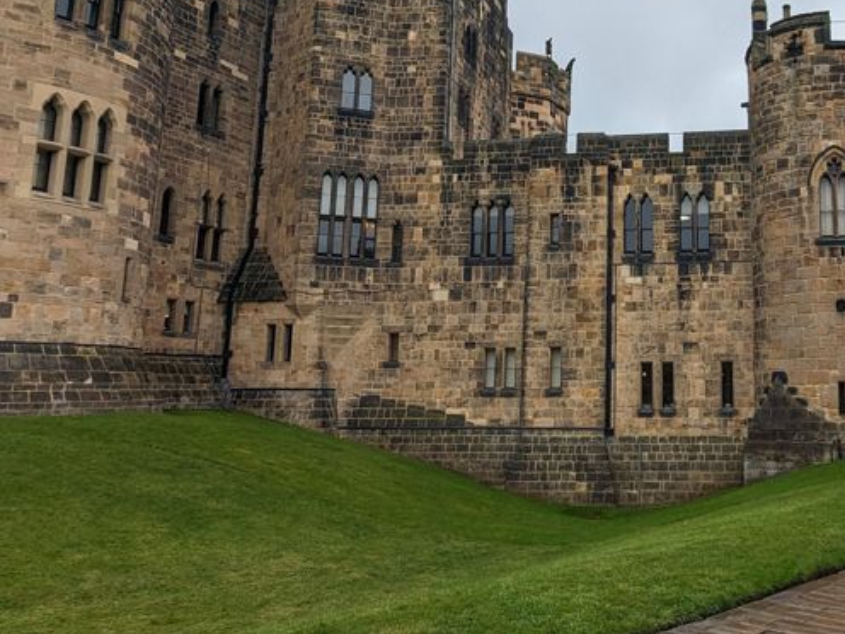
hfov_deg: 51.7
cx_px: 681
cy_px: 252
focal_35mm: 33
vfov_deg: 42.7
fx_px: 806
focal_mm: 2.35
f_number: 2.2
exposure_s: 1/838
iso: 52
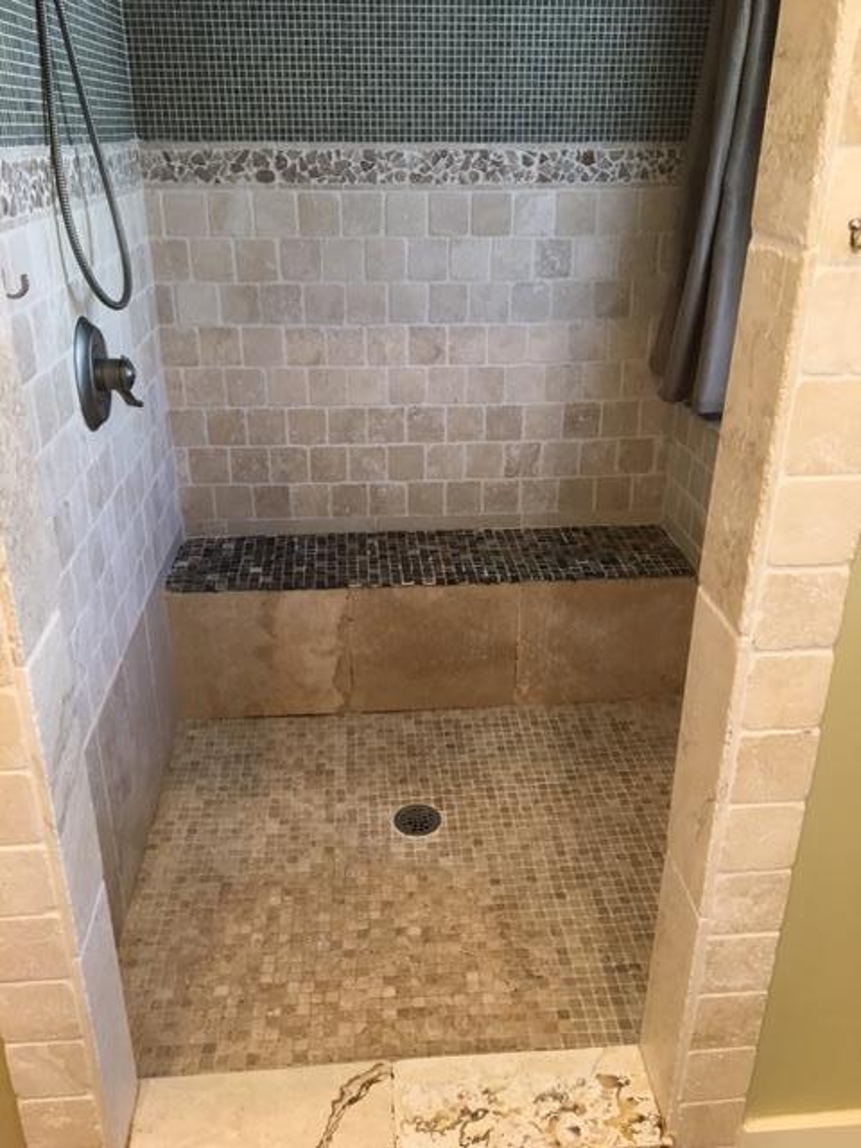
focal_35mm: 29
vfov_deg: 61.7
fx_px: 962
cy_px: 574
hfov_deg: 48.2
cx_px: 430
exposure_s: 1/30
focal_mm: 4.15
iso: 100
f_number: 2.2
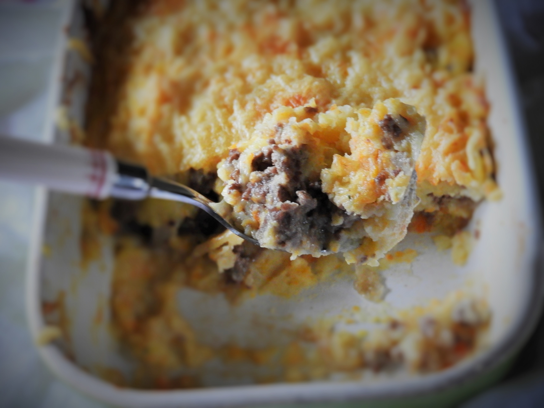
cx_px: 272
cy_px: 204
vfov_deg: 17.4
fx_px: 1336
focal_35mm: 85
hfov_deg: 23.0
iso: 800
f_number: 4.5
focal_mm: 15.2
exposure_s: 1/8
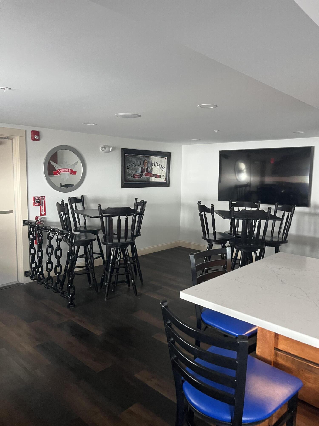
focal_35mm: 26
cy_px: 213
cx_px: 160
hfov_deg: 53.1
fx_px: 319
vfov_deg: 67.3
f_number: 1.6
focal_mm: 5.1
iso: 400
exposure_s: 1/40
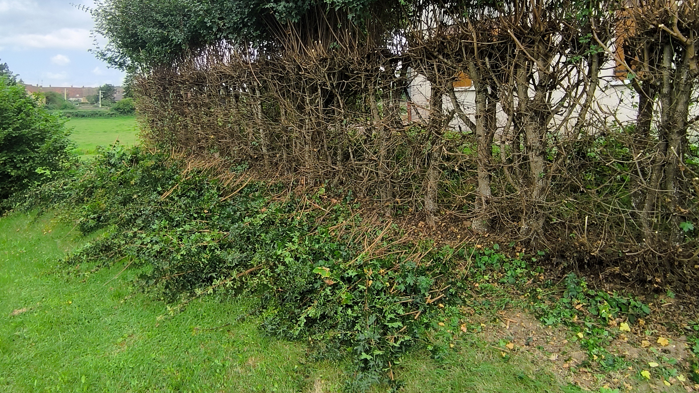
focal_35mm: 24
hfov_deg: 76.3
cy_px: 119
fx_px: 445
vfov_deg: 46.6
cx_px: 344
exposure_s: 1/1027
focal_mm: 1.65
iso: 50
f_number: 2.2
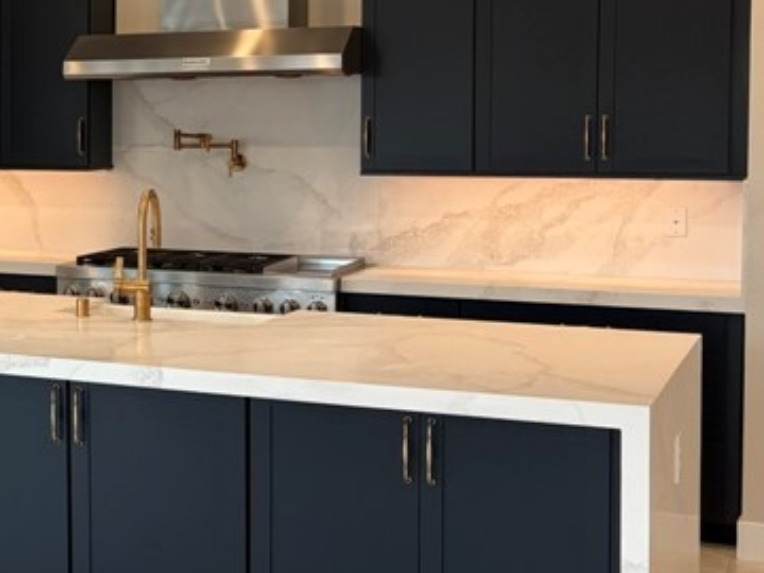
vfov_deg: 19.8
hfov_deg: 23.8
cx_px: -178
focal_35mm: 74
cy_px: 185
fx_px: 1633
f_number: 1.6
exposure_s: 1/120
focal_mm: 5.96
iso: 80
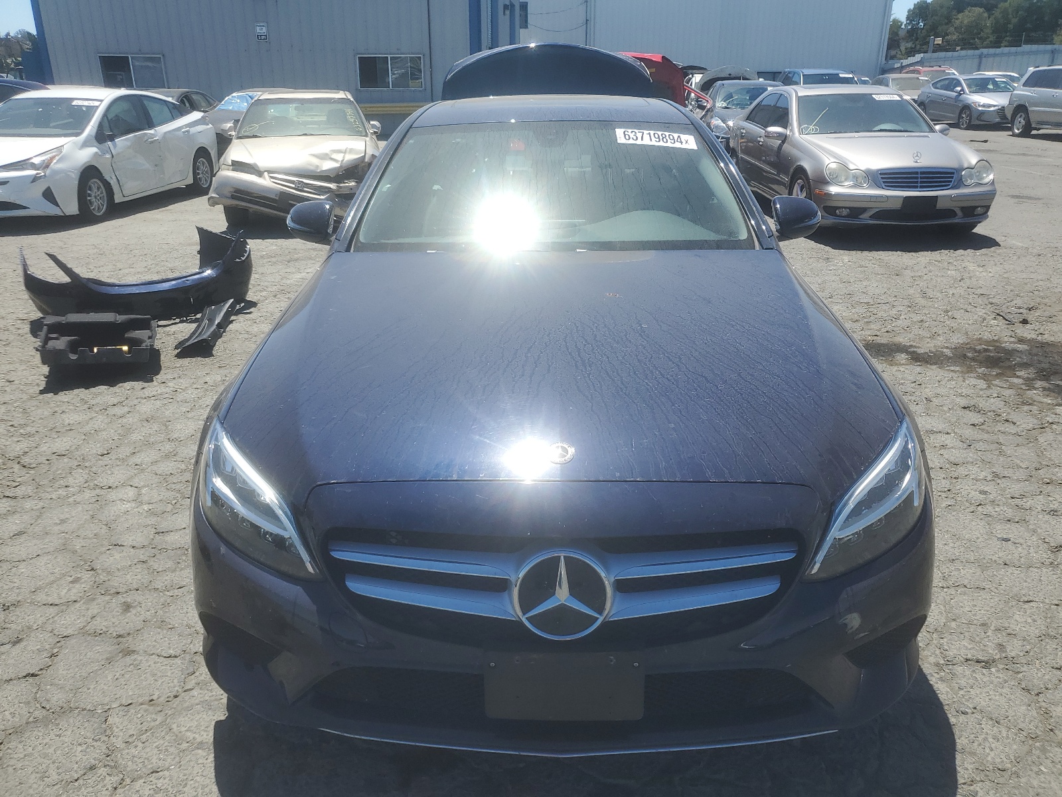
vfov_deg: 53.1
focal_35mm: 26
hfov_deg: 67.3
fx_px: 798
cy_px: 398
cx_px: 531
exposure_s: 1/3333
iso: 50
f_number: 1.5
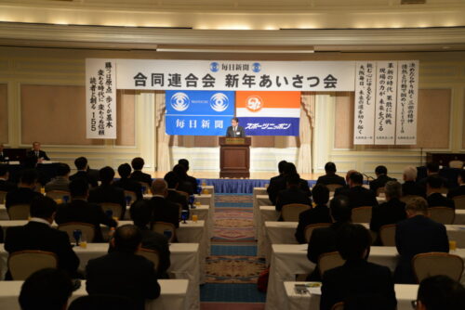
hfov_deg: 41.1
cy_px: 155
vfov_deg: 28.1
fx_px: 620
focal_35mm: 48
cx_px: 232
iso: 800
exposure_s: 1/50
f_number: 4.2
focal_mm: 48
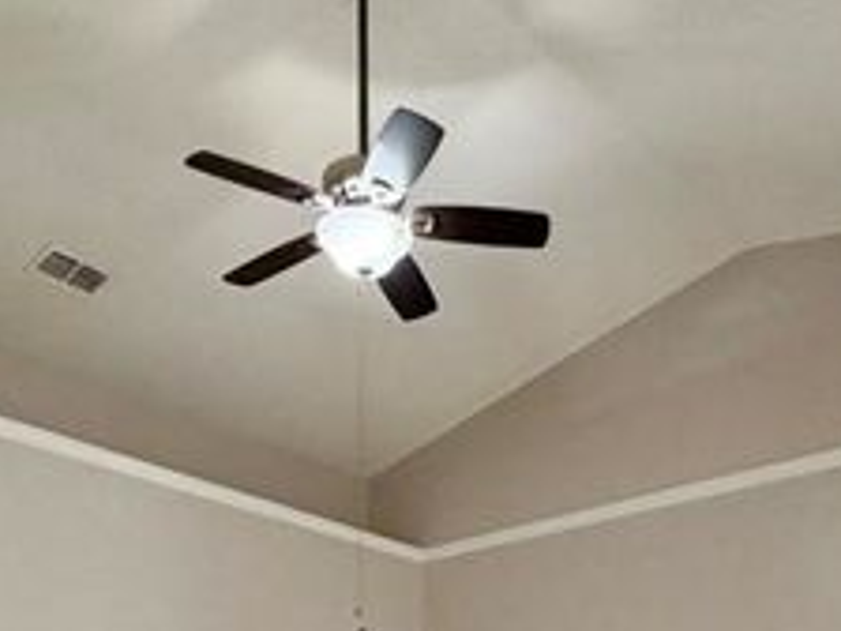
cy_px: 868
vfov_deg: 26.6
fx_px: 1069
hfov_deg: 42.9
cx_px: 475
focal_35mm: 44
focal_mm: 2.22
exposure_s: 1/60
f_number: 2.2
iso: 200
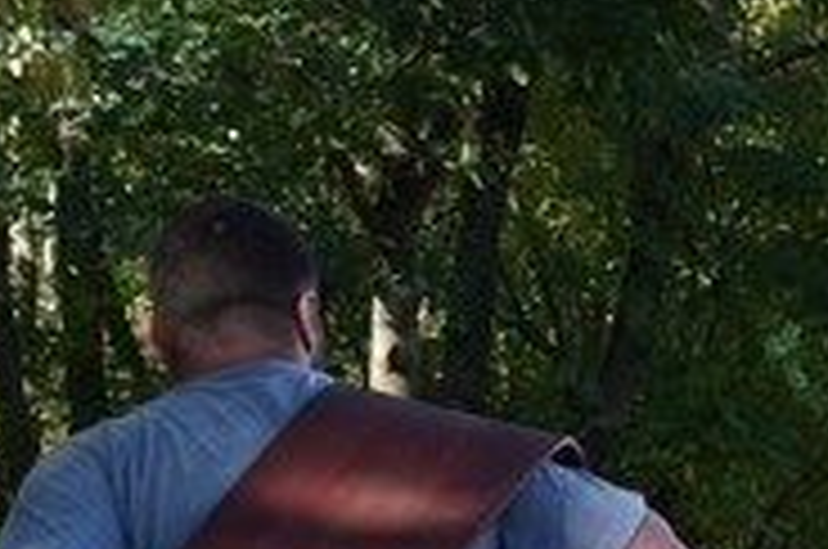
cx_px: 1732
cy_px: 637
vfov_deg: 7.4
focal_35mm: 184
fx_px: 4225
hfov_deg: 10.2
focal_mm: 22
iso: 100
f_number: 7.1
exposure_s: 1/200
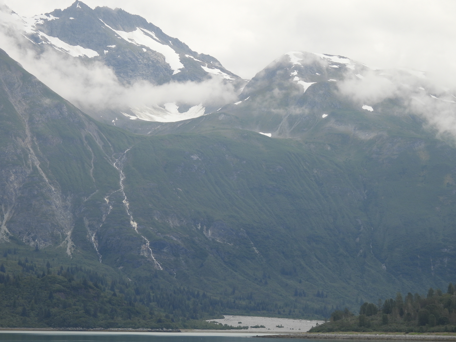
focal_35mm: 150
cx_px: 228
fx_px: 1976
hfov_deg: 13.2
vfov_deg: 9.9
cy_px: 171
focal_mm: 26.8
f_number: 4.5
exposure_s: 1/400
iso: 100
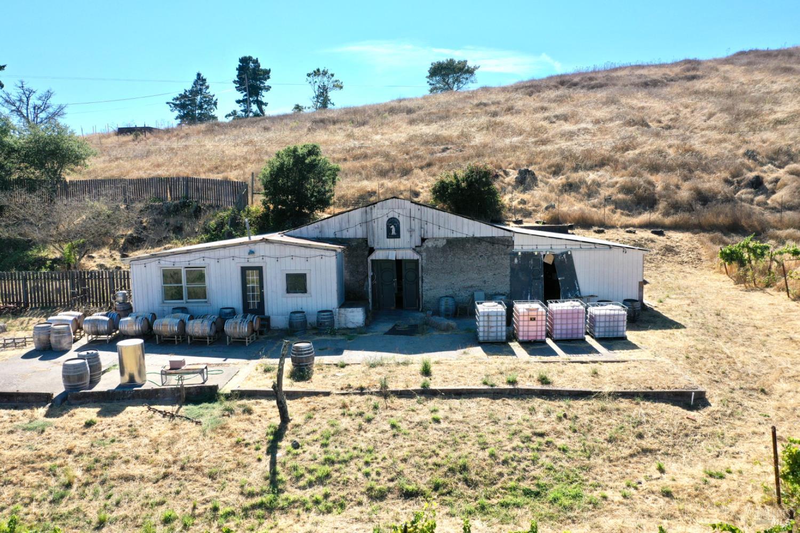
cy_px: 266
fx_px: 622
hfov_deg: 65.5
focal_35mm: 28
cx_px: 400
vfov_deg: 46.4
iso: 100
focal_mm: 10.26
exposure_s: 1/400
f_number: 5.6
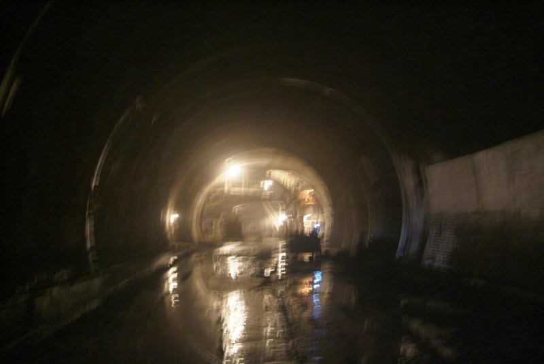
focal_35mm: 60
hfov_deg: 33.4
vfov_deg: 22.7
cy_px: 182
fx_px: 907
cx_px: 272
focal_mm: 40
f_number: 4.8
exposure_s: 1/2
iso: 800
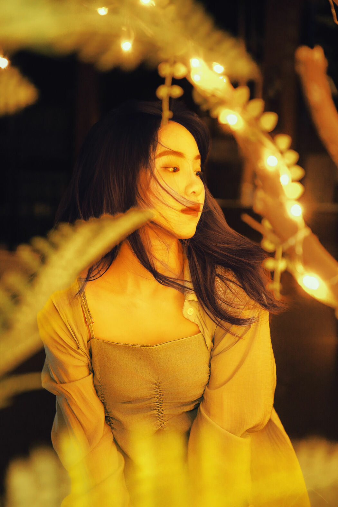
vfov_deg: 27.0
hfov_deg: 18.2
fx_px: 1056
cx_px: 169
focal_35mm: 75
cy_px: 254
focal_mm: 76
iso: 3200
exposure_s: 1/60
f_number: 4
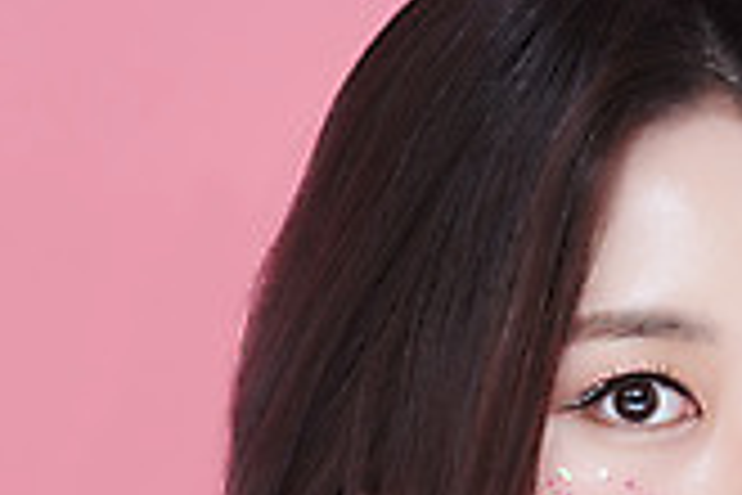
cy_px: 680
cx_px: 443
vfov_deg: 3.6
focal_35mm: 381
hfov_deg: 5.4
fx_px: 7852
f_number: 11
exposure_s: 1/125
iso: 64
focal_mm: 105
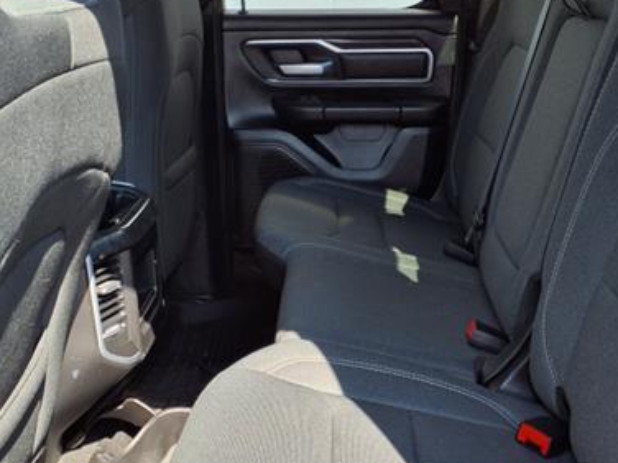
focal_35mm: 46
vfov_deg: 31.5
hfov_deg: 40.7
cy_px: 251
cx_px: 419
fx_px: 821
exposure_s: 1/175
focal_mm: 3.58
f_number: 1.9
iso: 40
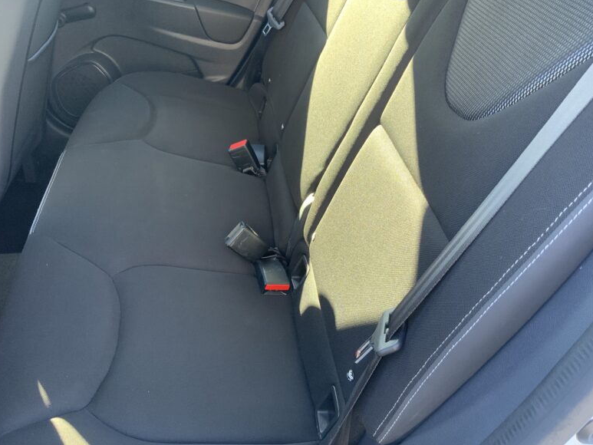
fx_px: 514
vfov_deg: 46.8
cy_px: 216
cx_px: 298
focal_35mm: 30
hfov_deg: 60.0
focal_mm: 3
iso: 64
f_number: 1.8
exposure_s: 1/61
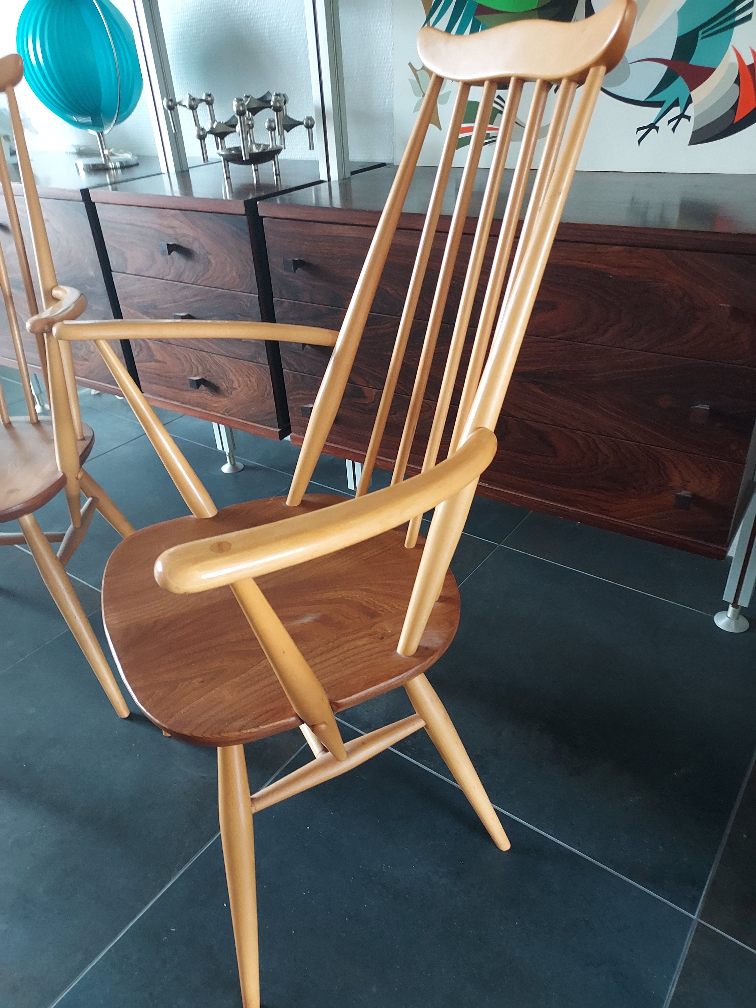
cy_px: 504
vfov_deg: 71.6
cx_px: 378
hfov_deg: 56.8
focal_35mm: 24
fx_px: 699
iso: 400
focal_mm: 4.6
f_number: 1.8
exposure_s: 1/33
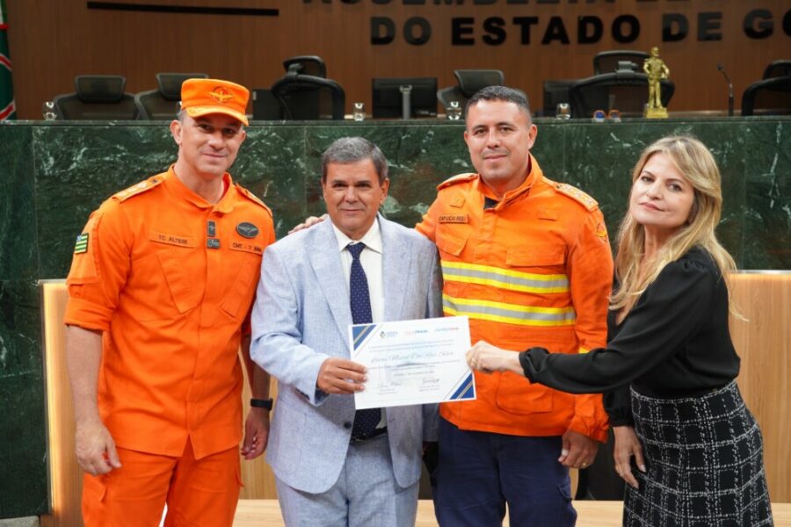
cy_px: 264
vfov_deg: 29.9
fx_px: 989
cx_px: 396
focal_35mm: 45
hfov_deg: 43.6
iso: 1600
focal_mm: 45
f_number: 5
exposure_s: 1/200
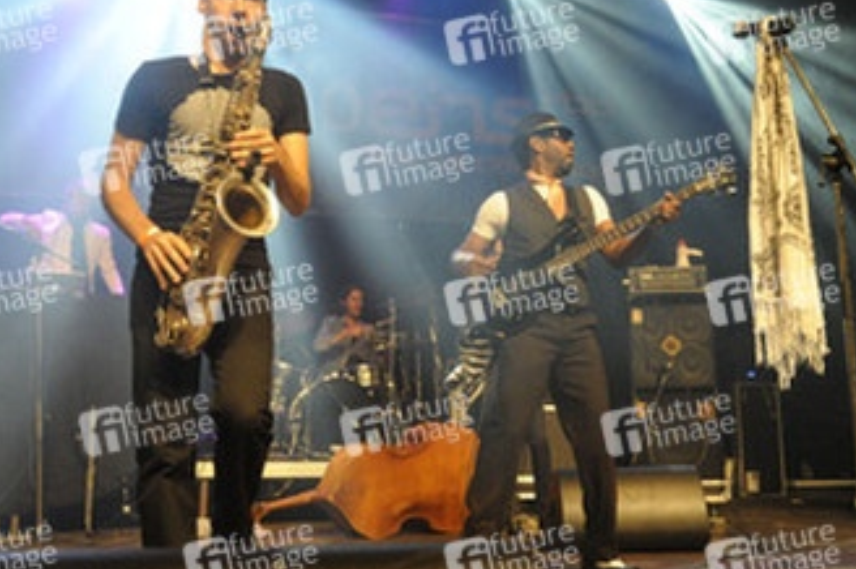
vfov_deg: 30.4
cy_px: 230
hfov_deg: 44.5
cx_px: 442
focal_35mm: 44
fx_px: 1045
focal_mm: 32
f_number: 5.6
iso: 6400
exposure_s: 1/125
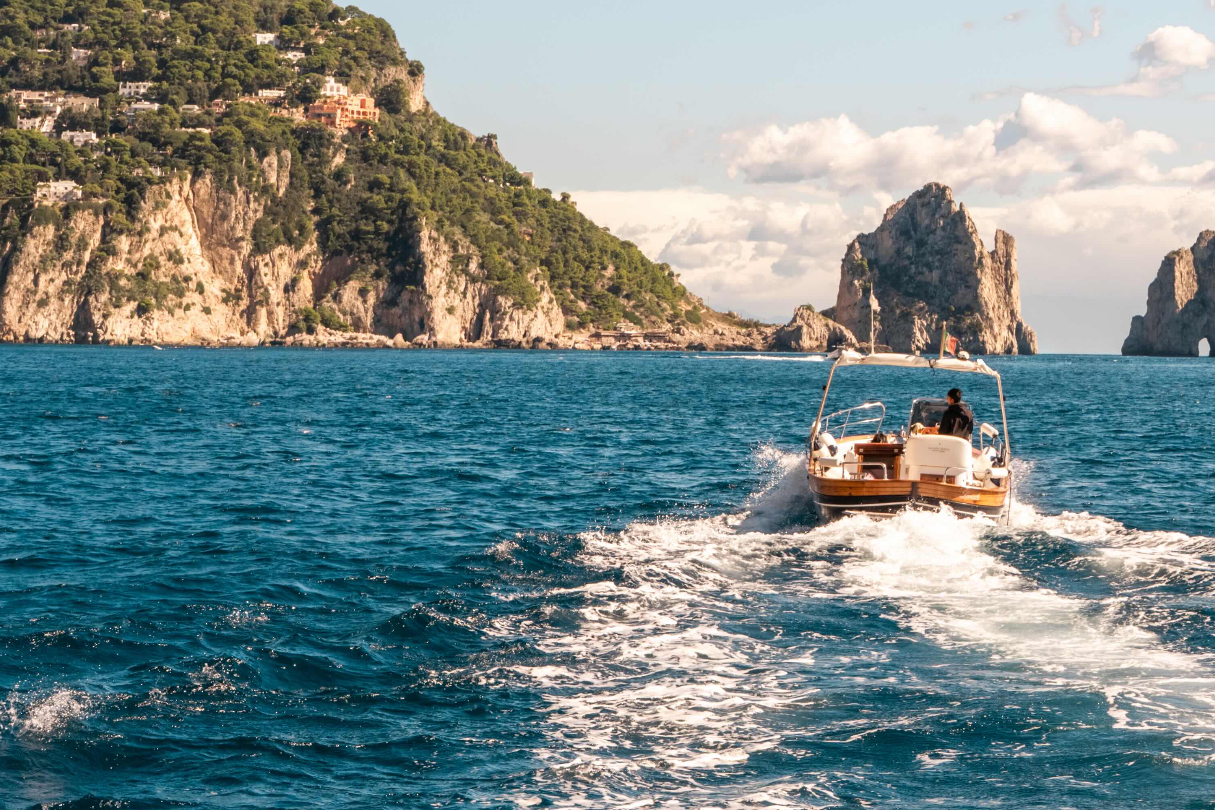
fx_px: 3139
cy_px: 187
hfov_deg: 21.4
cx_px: 1084
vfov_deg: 14.6
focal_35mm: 93
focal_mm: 35
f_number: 11
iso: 100
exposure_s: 1/200
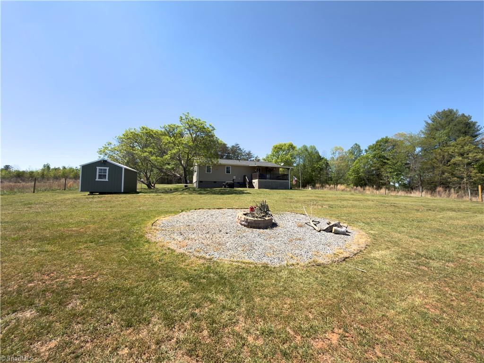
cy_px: 182
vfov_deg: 85.7
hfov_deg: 102.1
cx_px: 242
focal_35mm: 14
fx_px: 196
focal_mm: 2.22
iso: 16
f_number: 2.2
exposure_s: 1/593
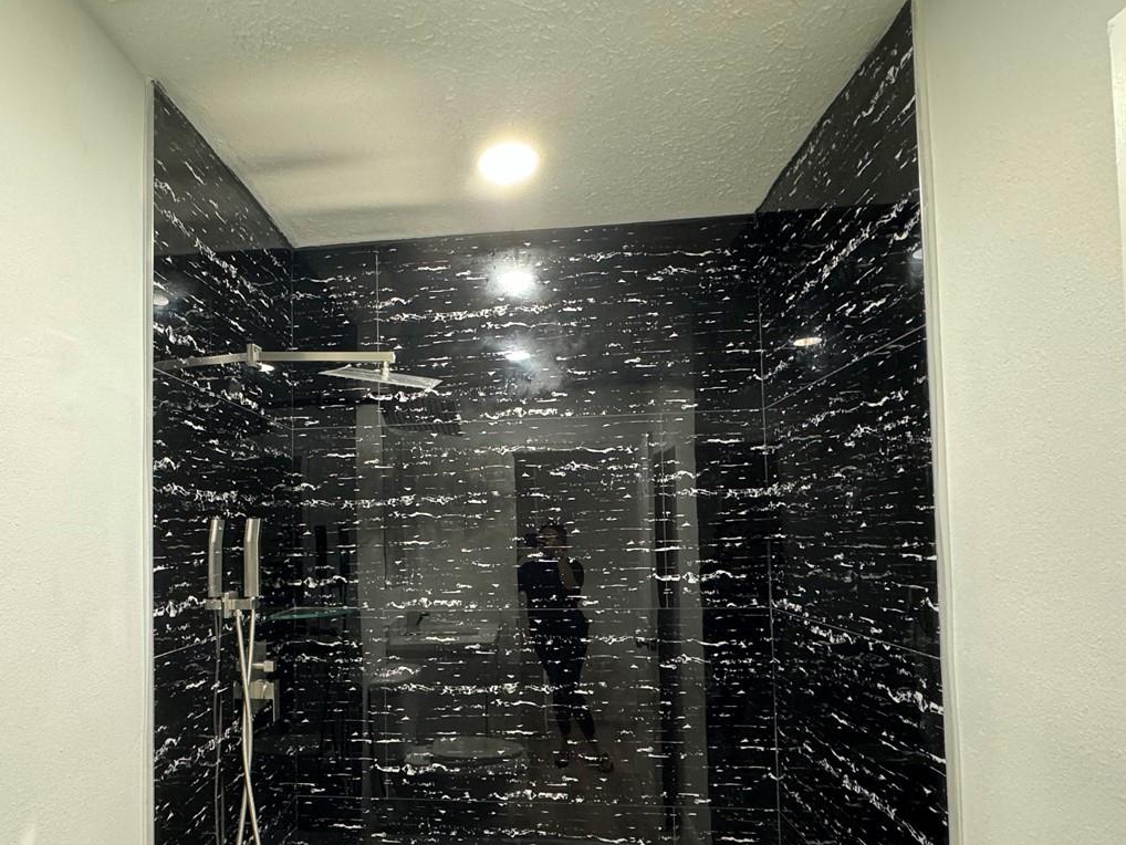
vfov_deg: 60.5
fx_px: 716
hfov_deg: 75.3
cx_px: 434
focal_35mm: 22
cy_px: 512
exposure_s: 1/60
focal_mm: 2.22
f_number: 2.2
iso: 500
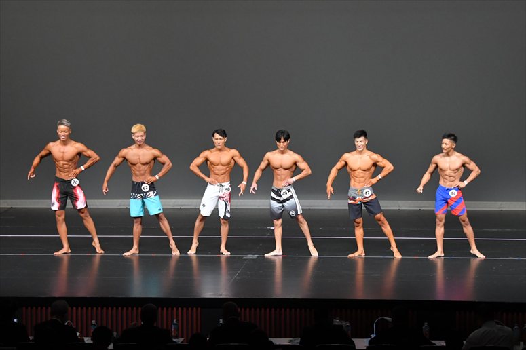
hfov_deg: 14.9
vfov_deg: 9.9
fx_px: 2015
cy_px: 175
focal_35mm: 138
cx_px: 263
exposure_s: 1/400
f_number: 5.6
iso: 4000
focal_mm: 92
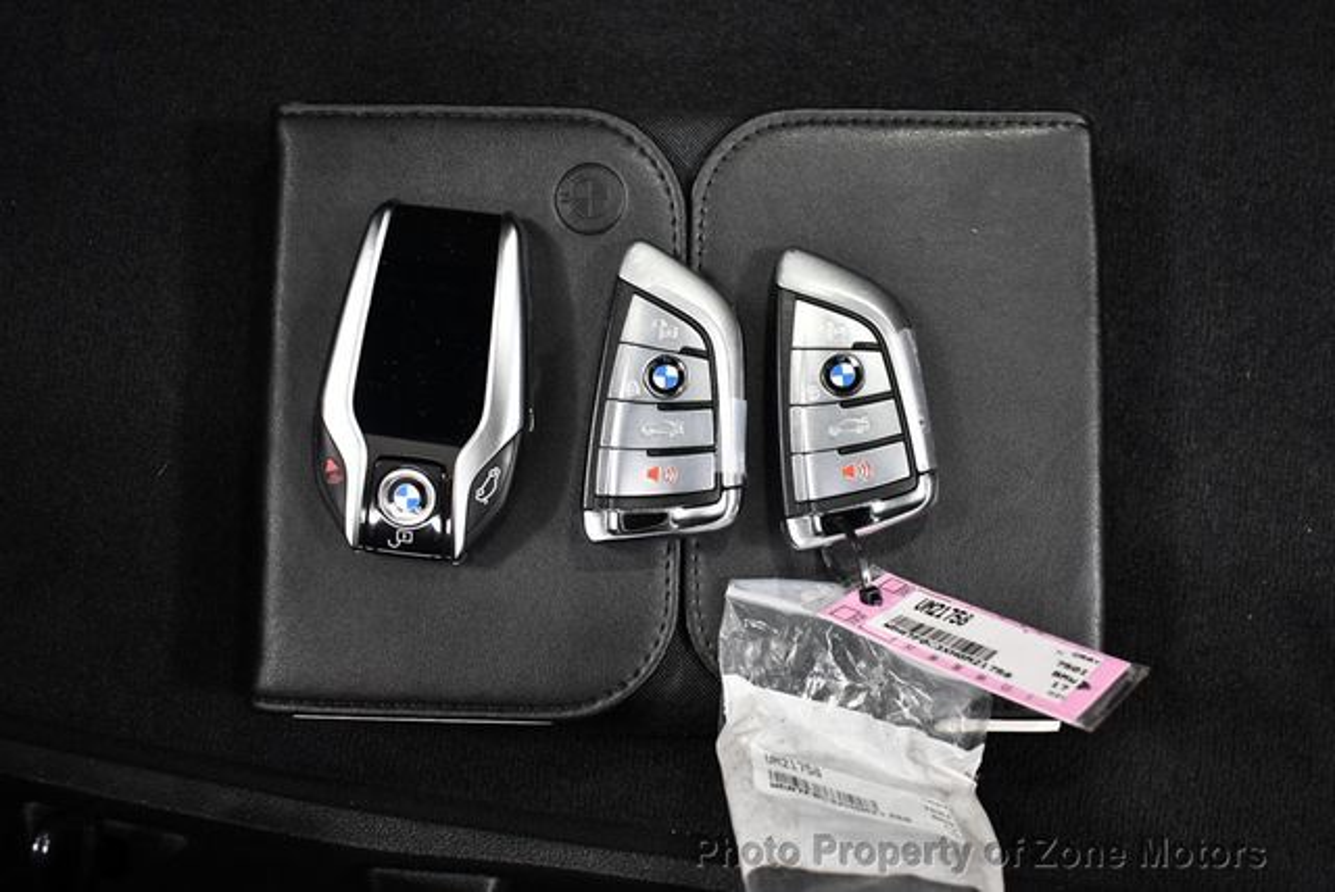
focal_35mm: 36
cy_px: 446
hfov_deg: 53.1
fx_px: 1336
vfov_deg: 36.9
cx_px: 668
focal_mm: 18
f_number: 3.5
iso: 1800
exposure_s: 1/125
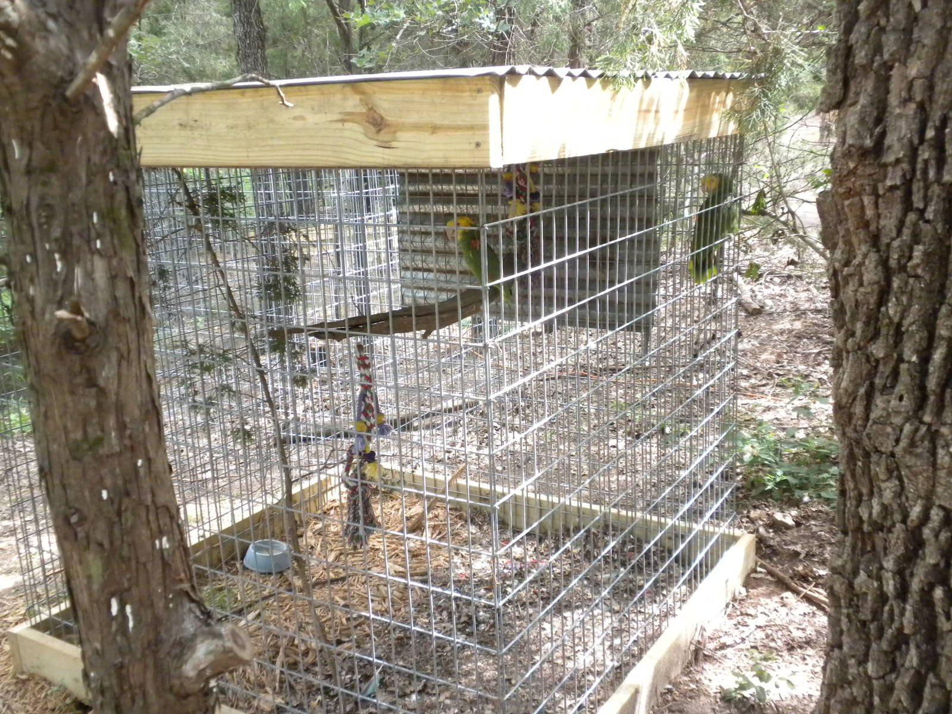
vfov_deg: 38.7
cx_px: 476
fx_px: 1018
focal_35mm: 37
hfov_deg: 50.1
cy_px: 357
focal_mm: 6.6
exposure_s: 1/173
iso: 400
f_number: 3.5
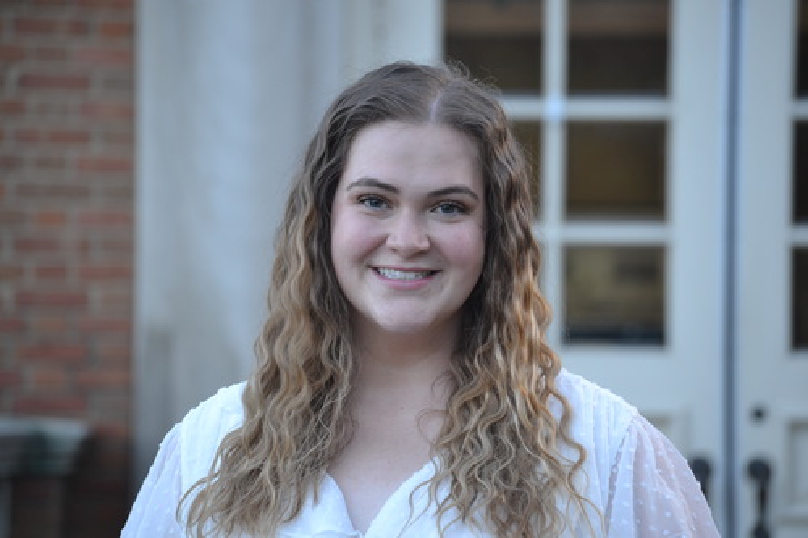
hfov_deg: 12.2
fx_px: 3769
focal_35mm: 168
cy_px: 269
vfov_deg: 8.2
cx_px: 404
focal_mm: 112
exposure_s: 1/160
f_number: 4.8
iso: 400
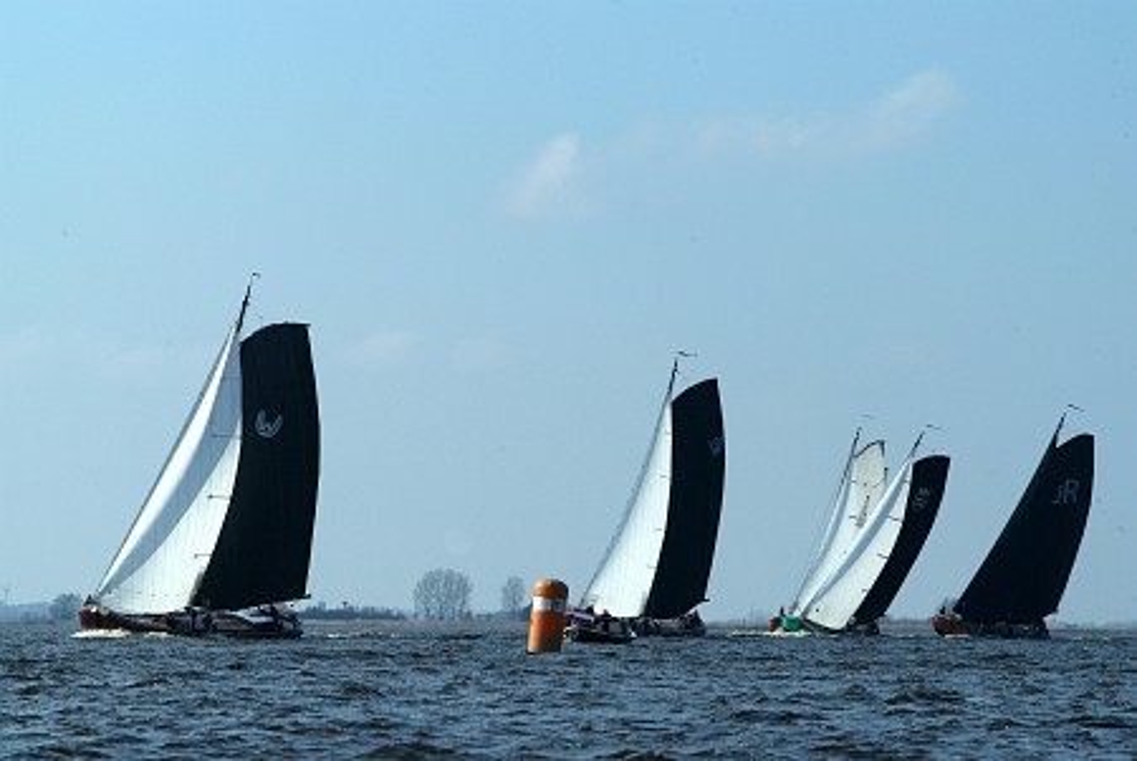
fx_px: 6417
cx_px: 568
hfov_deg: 10.1
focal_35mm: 203
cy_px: 380
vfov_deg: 6.8
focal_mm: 135
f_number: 9.5
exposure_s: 1/1500
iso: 400
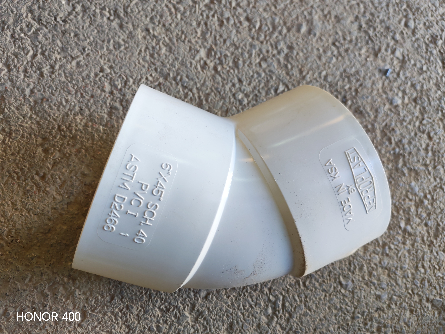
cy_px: 167
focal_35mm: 27
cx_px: 222
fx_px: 347
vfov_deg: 51.4
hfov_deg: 65.3
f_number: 1.9
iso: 250
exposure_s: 1/100
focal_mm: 6.12
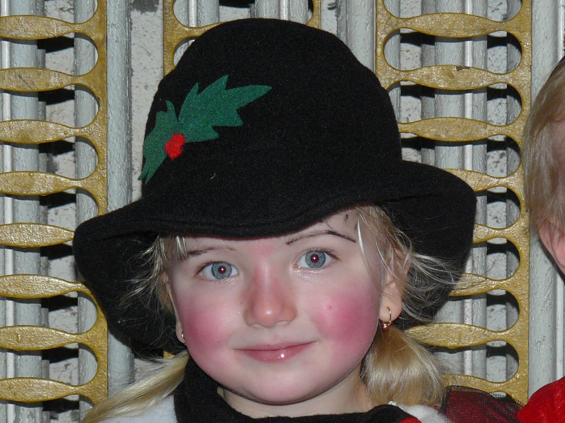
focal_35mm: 104
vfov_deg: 14.2
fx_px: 1697
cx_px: 282
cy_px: 212
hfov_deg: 18.9
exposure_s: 1/30
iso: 100
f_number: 3.2
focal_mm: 17.3
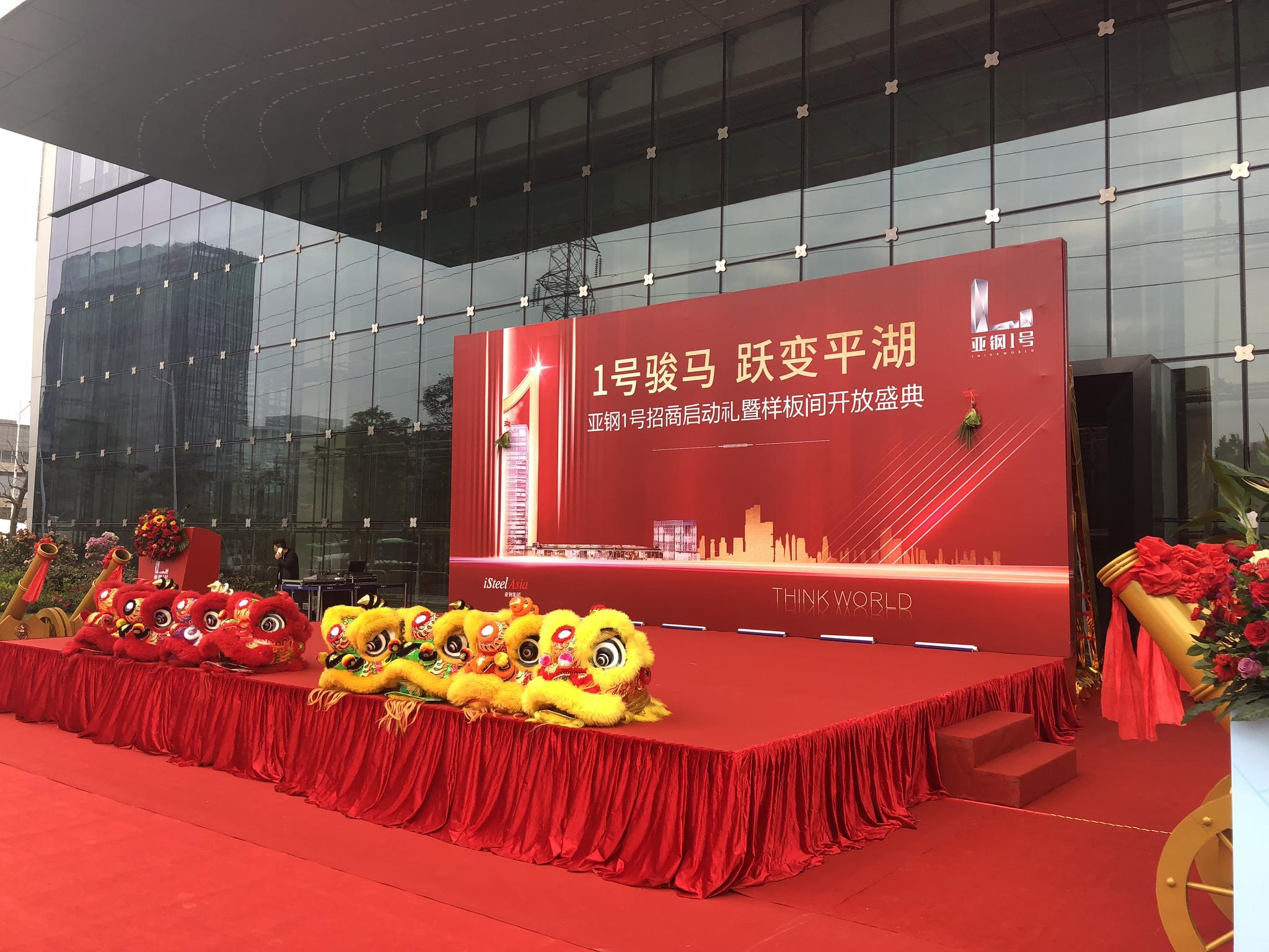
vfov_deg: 49.7
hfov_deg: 63.4
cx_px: 634
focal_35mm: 28
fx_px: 1026
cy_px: 476
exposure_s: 1/120
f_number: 1.8
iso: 50
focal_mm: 4
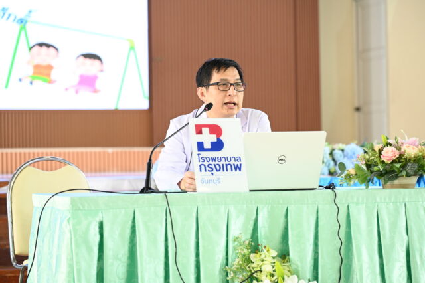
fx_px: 1416
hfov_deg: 17.1
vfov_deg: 11.4
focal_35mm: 120
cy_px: 142
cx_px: 212
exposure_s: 1/125
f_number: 4
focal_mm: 120
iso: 1600
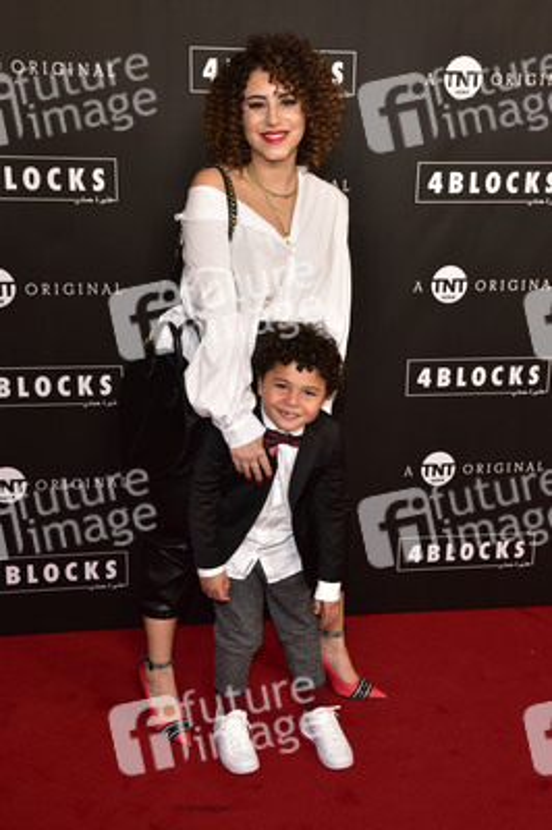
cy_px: 415
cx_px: 276
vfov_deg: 46.4
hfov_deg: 31.8
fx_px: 968
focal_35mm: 42
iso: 2000
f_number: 8
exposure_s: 1/250
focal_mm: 42
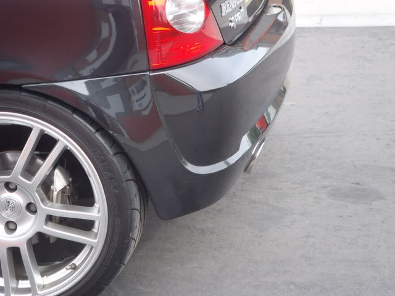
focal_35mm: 117
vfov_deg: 12.7
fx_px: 1335
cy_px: 148
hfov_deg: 16.8
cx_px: 198
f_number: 4.5
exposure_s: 1/90
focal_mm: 19.8
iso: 100
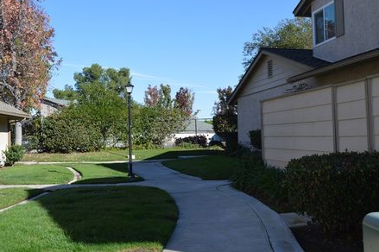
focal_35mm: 41
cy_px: 120
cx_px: 189
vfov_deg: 32.6
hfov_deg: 47.4
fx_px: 431
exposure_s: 1/200
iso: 100
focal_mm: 24
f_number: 7.1
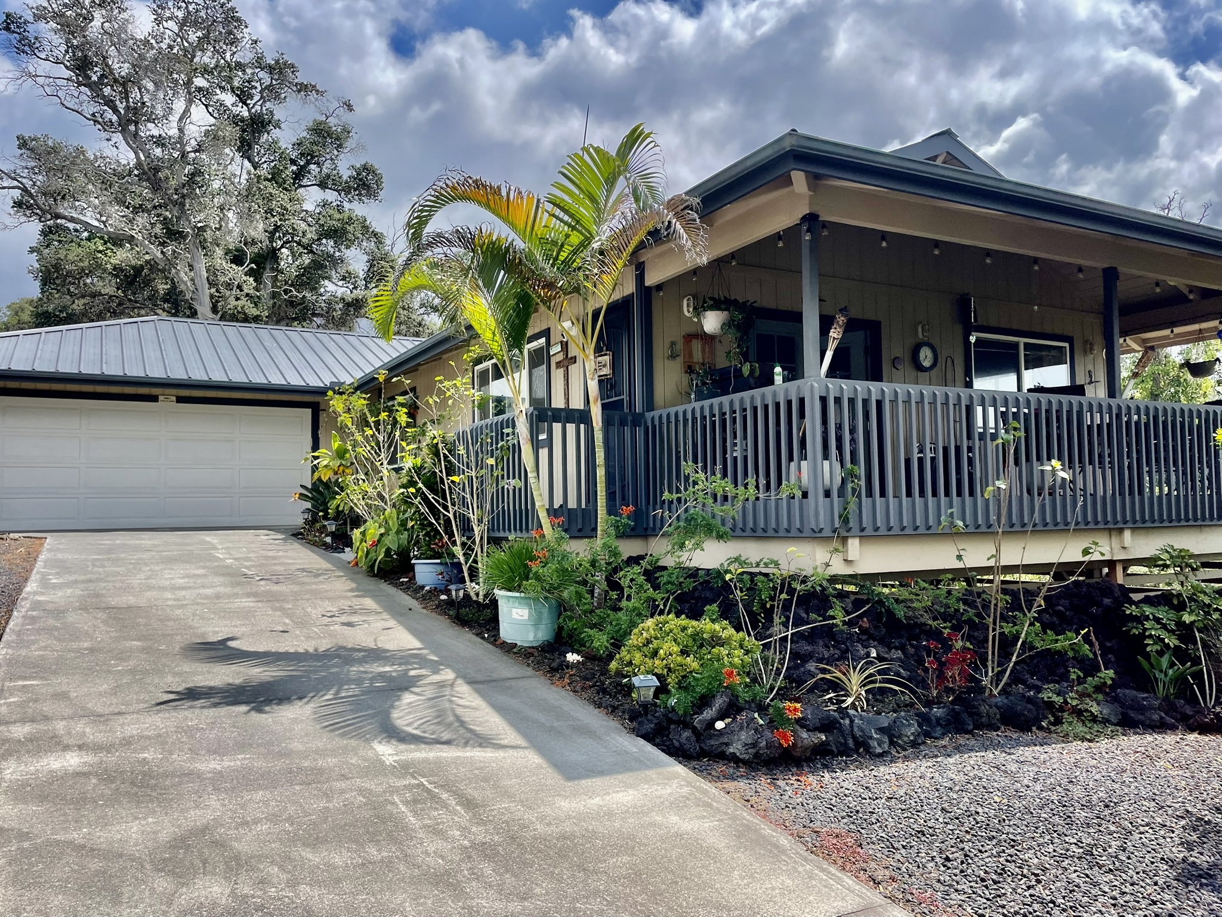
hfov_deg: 67.3
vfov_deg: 53.1
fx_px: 918
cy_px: 458
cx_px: 611
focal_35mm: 26
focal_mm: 4.2
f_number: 1.6
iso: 32
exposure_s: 1/2506
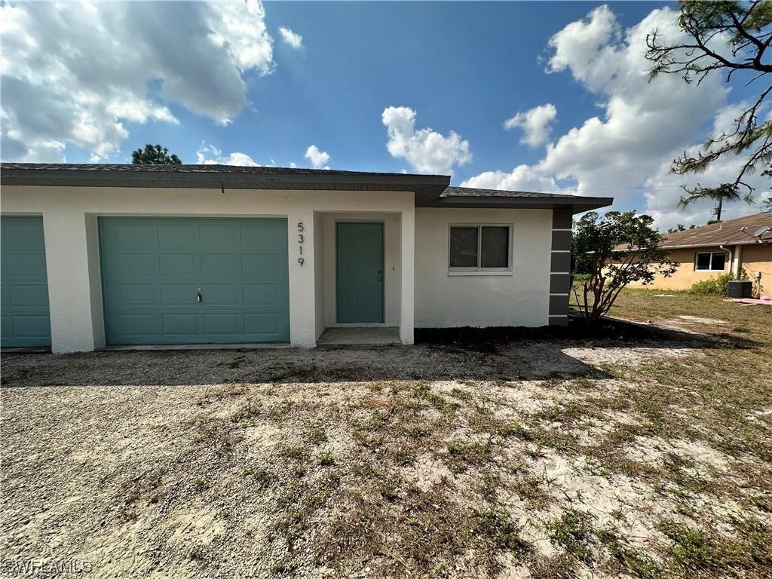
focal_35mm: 14
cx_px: 386
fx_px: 312
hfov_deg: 102.1
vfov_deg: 85.7
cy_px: 290
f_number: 2.2
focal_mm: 2.22
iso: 50
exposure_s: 1/1553
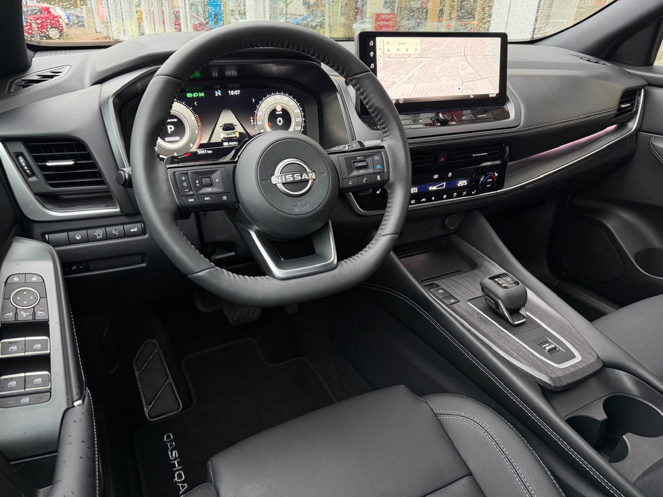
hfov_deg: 71.6
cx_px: 332
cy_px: 248
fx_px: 460
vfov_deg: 56.8
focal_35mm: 24
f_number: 1.78
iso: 250
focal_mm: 6.76
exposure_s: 1/58
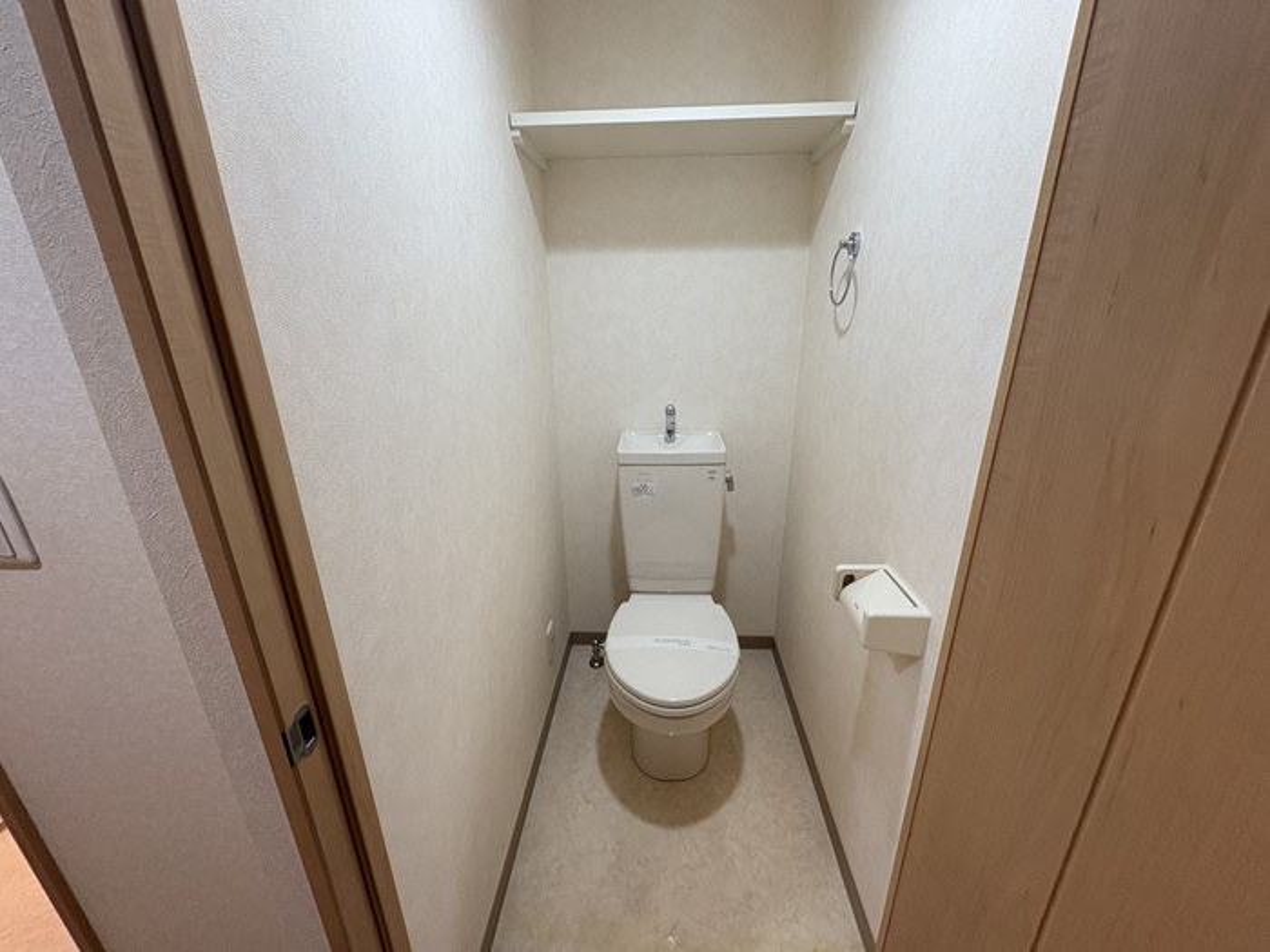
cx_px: 635
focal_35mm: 14
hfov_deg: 102.1
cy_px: 476
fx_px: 514
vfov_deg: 85.7
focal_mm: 2.22
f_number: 2.2
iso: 125
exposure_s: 1/60
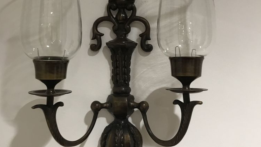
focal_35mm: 41
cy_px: 63
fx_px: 284
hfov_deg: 49.4
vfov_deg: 29.0
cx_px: 130
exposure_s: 1/17
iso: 40
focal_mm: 3.99
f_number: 1.8
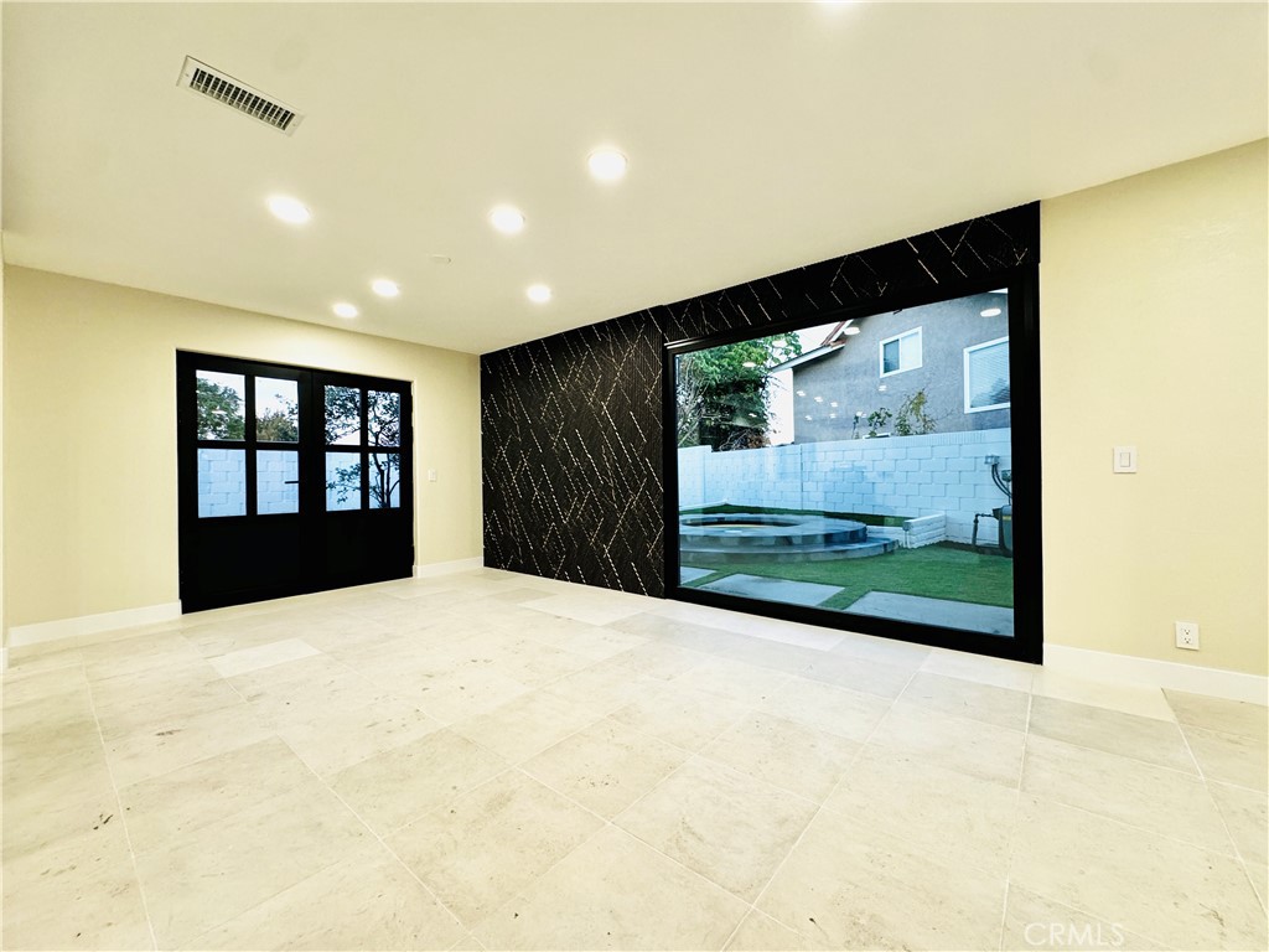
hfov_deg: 102.1
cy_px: 476
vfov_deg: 85.7
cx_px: 634
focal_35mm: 14
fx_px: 513
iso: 200
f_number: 2.2
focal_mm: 2.22
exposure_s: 1/120
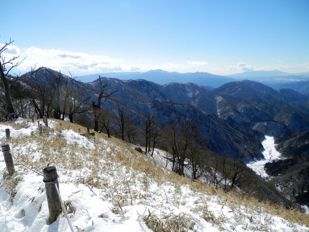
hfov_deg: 69.4
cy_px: 116
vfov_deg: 54.9
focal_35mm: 25
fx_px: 223
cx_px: 154
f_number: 8.7
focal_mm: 4.5
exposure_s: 1/160
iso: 80
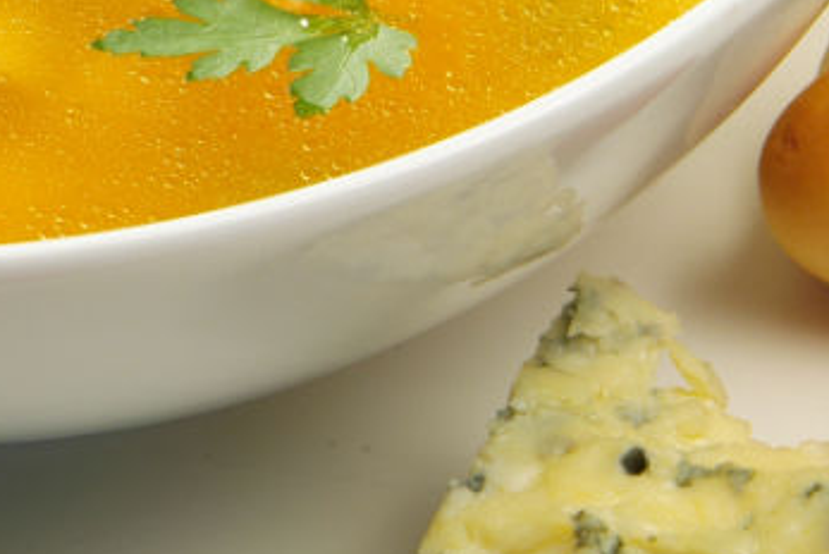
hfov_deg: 4.5
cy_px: 11
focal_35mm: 455
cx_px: 342
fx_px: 10486
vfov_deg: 3.0
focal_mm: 105
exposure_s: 1/20
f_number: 13
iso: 160
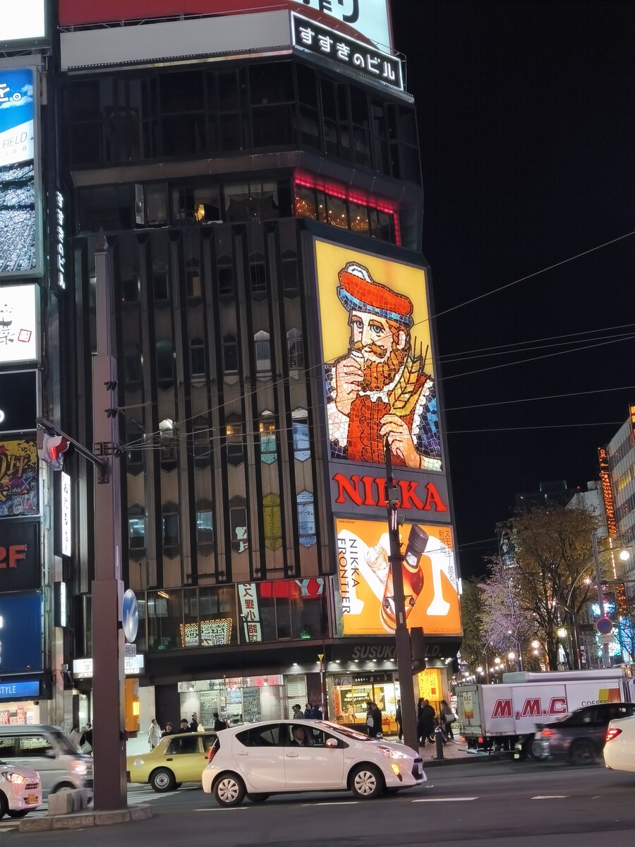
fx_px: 1125
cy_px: 424
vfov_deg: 41.2
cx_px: 318
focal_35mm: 46
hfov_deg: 31.5
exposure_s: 1/60
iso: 250
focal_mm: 6.18
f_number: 1.65
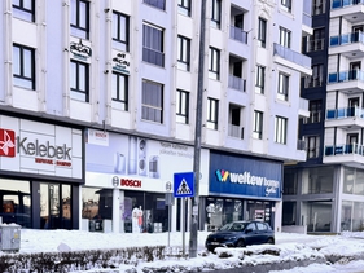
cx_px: 135
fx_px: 673
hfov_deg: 30.1
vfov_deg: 21.6
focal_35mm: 64
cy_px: 310
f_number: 1.78
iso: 80
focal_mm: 6.76
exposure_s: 1/593
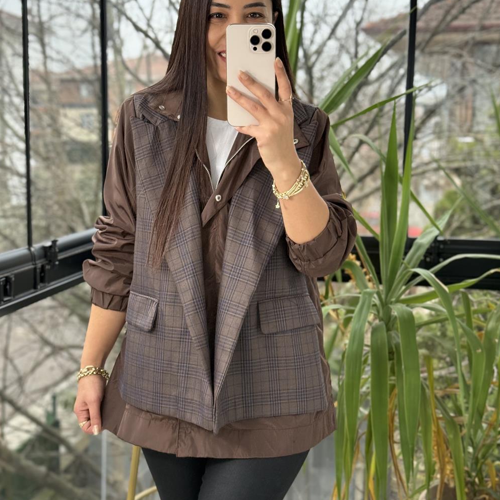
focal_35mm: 57
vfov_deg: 30.0
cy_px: 236
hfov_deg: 30.0
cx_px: 251
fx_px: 931
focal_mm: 6.76
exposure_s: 1/242
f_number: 1.78
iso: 100
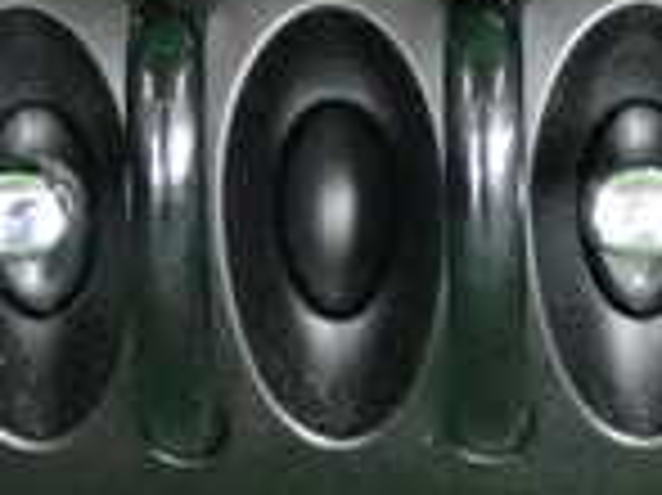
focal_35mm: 359
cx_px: 594
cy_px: -351
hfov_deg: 5.5
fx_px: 6860
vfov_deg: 4.1
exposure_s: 1/125
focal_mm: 15.66
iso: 4000
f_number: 4.5
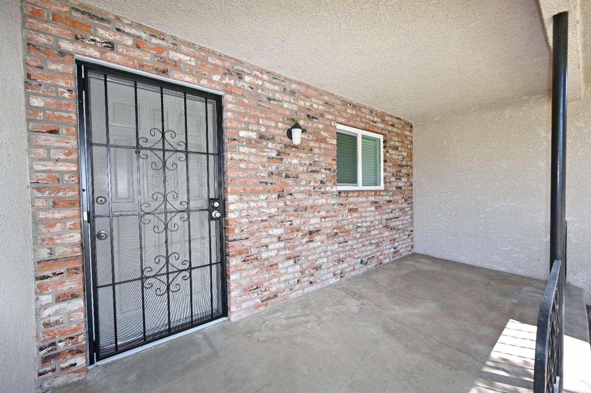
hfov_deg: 104.3
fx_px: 230
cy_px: 196
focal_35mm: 14
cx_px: 296
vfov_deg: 81.1
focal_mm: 14
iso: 200
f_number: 5.6
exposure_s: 1/125
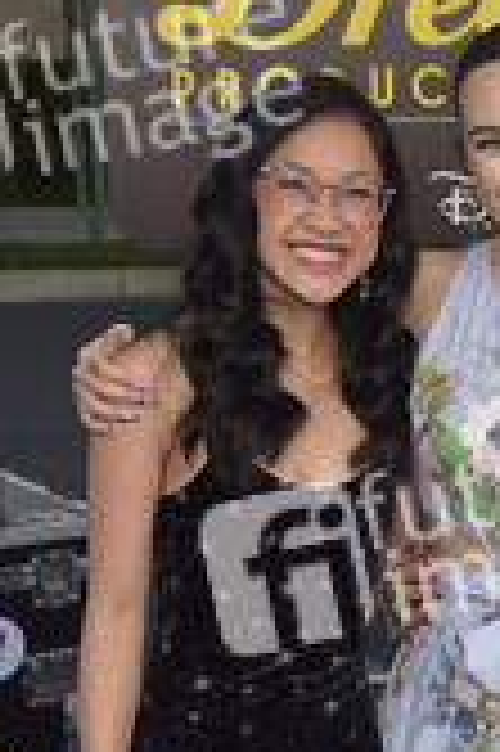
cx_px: 565
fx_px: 2004
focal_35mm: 96
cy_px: 775
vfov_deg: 20.5
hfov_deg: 13.9
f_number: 6.3
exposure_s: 1/250
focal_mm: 40
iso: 800
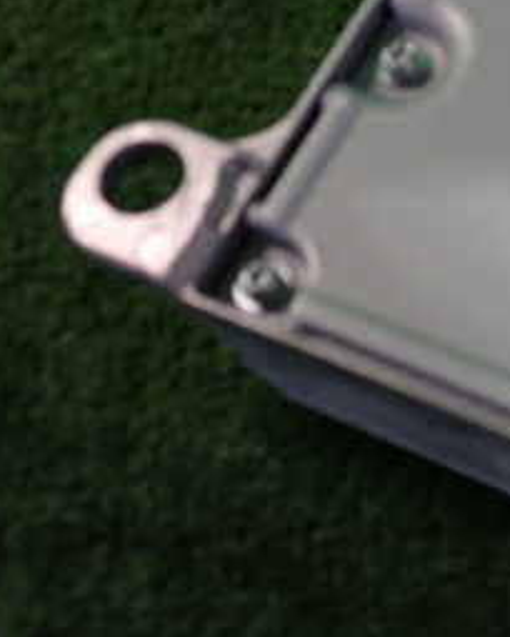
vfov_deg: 27.4
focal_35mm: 69
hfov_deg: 20.5
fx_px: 1302
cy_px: 230
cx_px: 638
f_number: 2.3
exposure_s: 1/40
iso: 200
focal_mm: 5.4
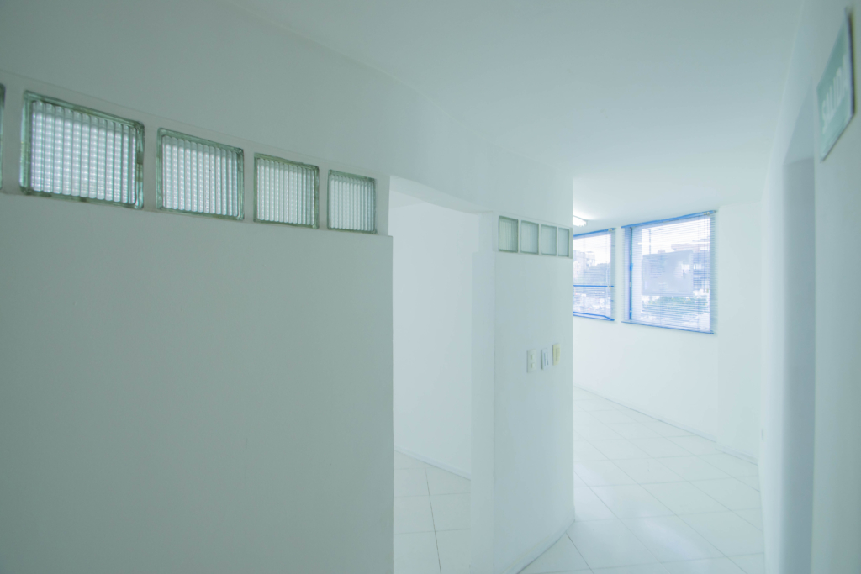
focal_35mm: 15
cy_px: 287
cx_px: 430
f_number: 7.1
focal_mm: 10
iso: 100
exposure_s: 1/10
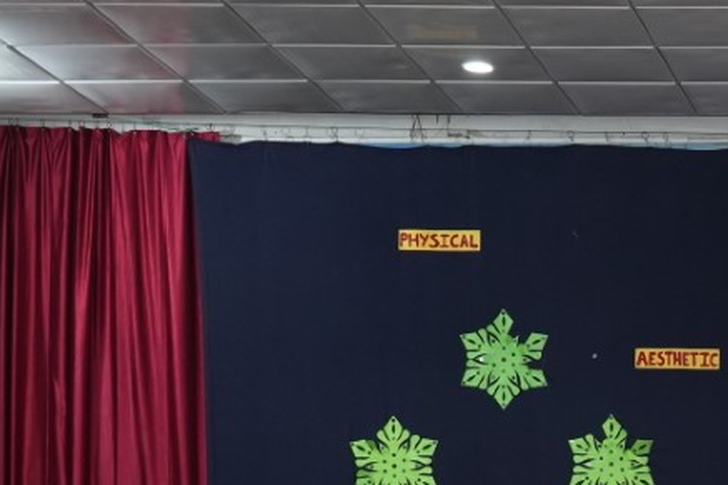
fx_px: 2547
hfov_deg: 14.9
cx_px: 1154
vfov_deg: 10.5
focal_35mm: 126
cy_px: 748
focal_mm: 34
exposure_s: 1/200
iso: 1600
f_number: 5.6
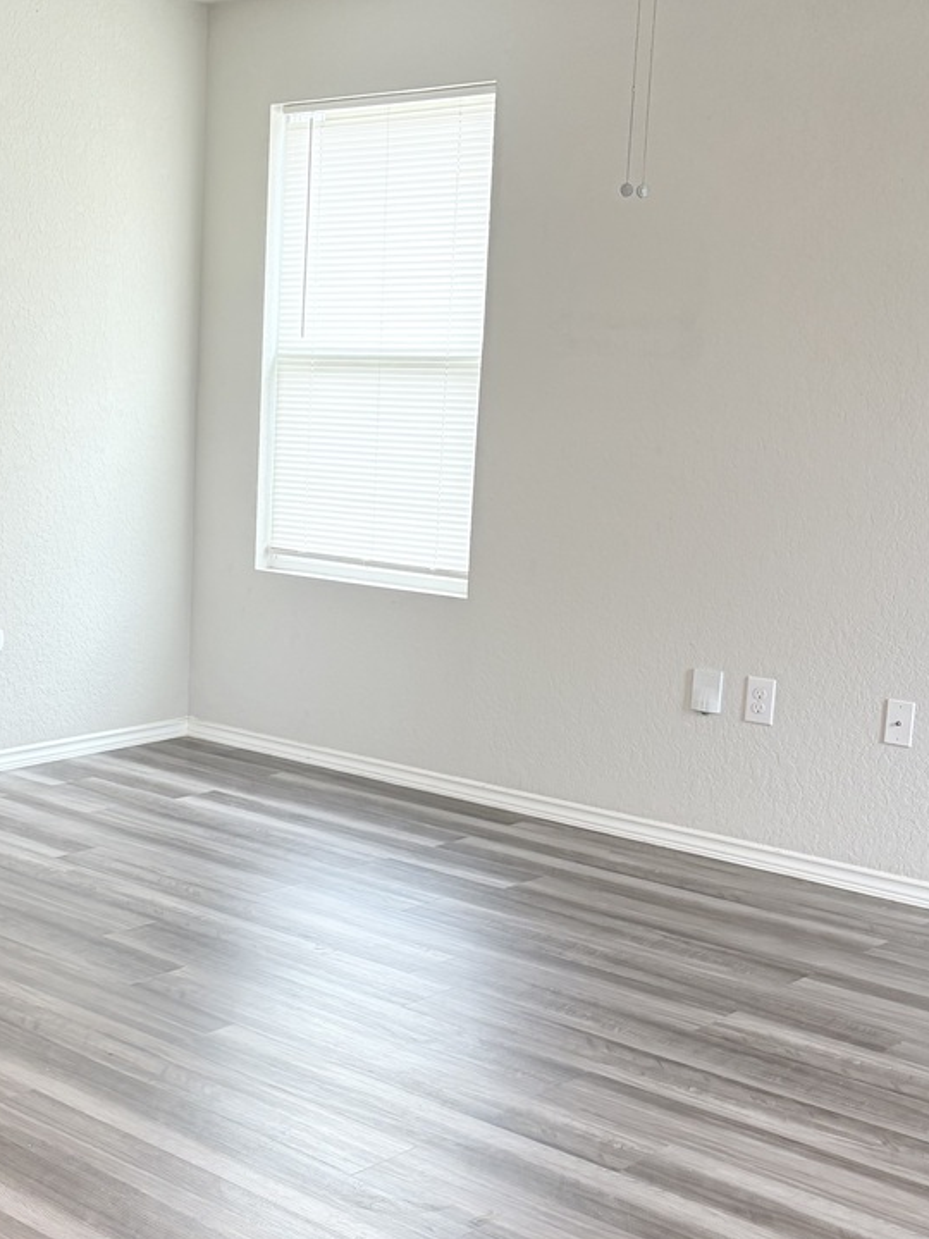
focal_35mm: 52
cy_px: 712
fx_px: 1861
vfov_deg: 36.7
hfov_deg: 27.1
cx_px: 112
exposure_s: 1/124
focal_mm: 5.96
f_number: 1.6
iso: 125
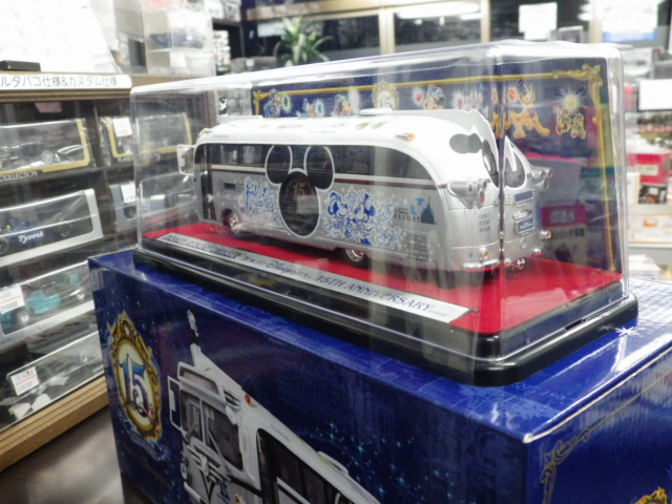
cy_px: 252
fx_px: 660
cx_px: 336
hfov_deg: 54.0
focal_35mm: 34
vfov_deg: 41.8
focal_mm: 6.2
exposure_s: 1/45
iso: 800
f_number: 3.4
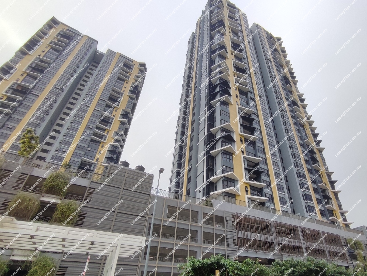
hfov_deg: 87.6
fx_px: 191
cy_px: 145
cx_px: 197
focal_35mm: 18
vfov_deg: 71.6
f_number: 2.2
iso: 50
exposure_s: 1/2119
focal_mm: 1.65
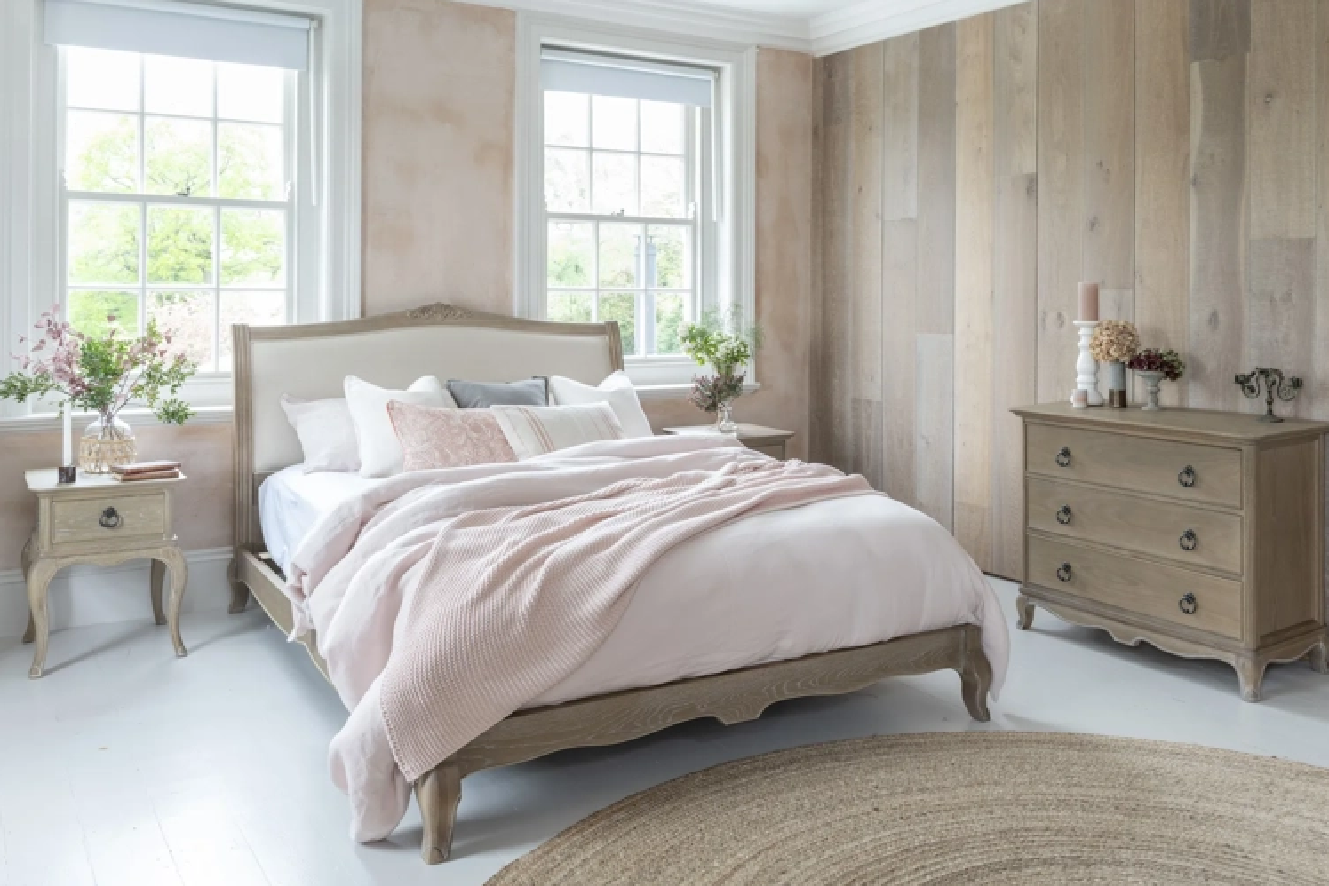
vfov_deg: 42.3
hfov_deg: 60.2
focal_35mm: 31
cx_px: 709
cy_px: 431
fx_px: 1145
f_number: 13
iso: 100
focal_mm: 29
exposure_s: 1/2
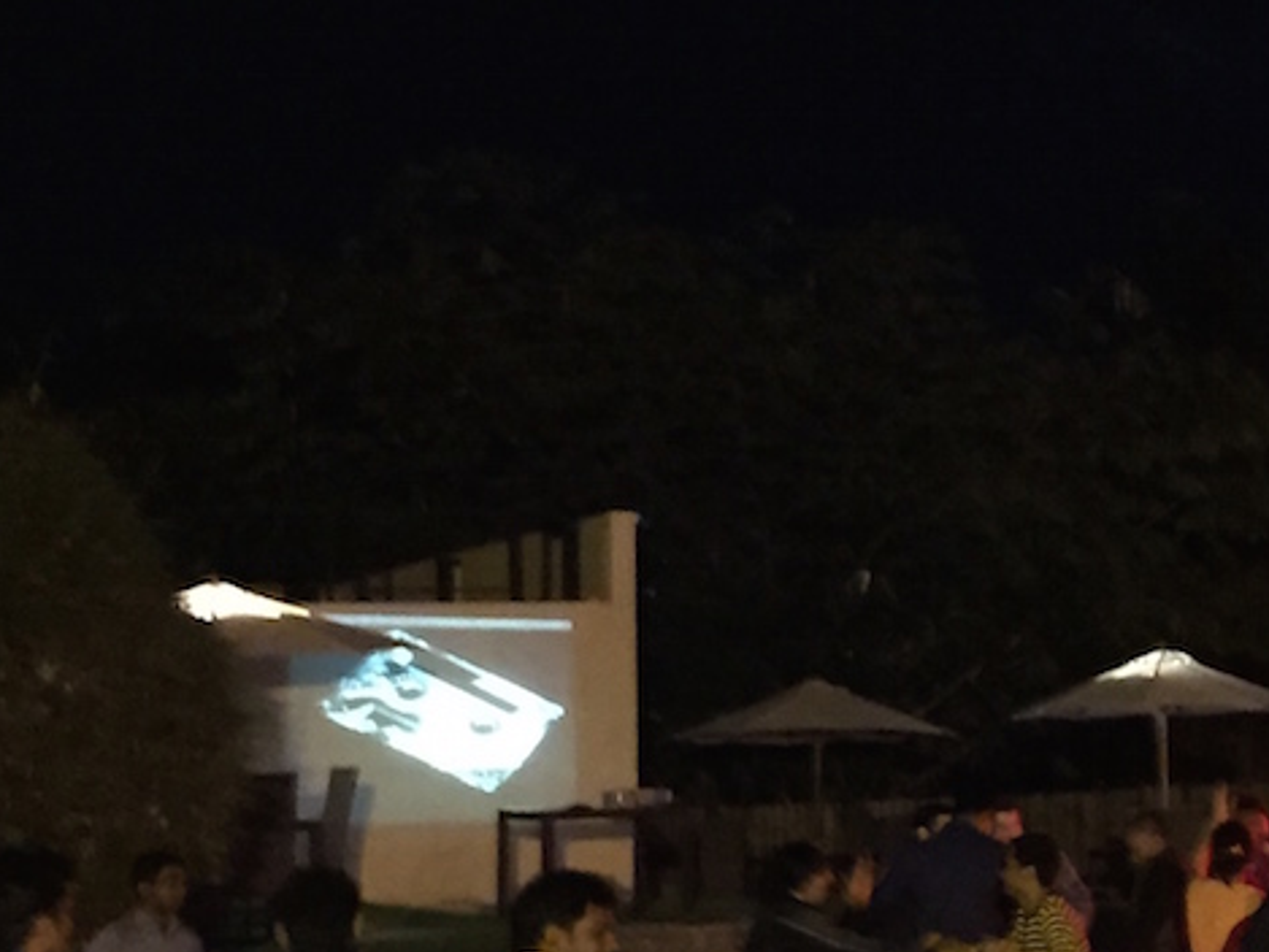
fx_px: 3264
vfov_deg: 16.6
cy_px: 419
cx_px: 1480
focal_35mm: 89
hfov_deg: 20.7
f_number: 2.2
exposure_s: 1/15
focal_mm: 4.15
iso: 640
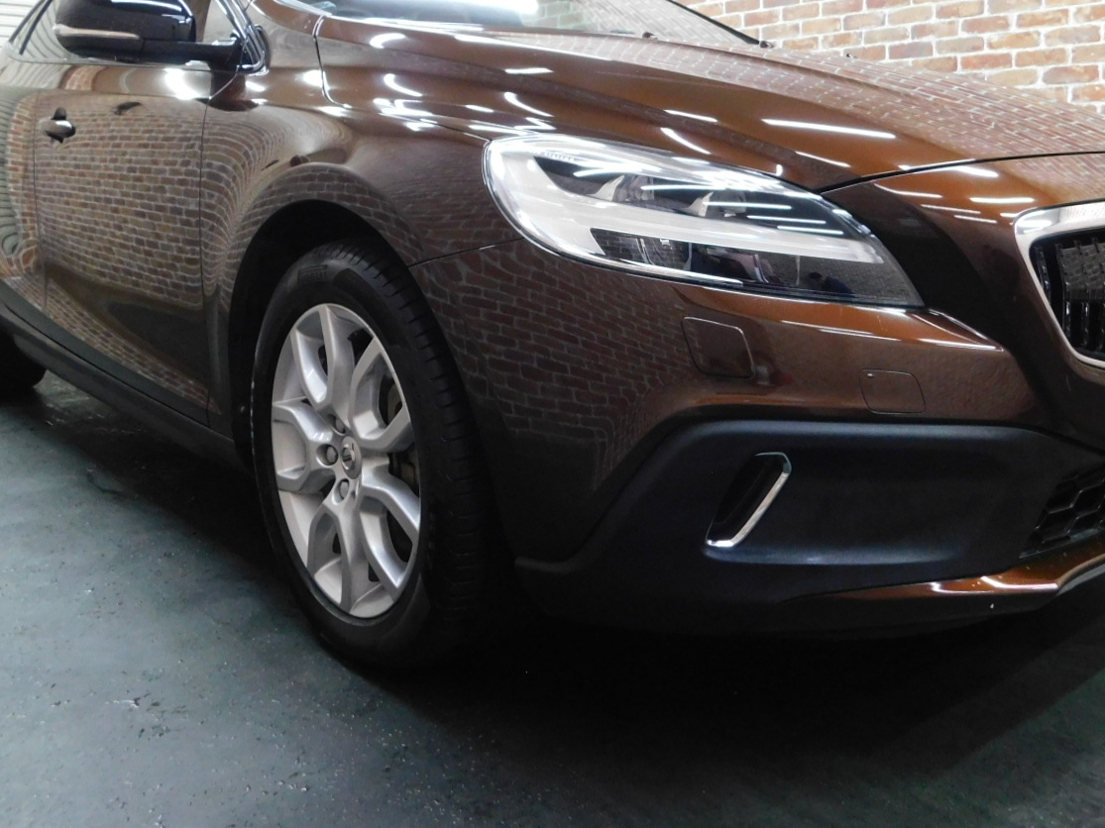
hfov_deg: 55.2
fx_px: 1053
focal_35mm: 33
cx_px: 619
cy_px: 274
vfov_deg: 42.3
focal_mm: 4
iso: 400
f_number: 3
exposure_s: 1/20
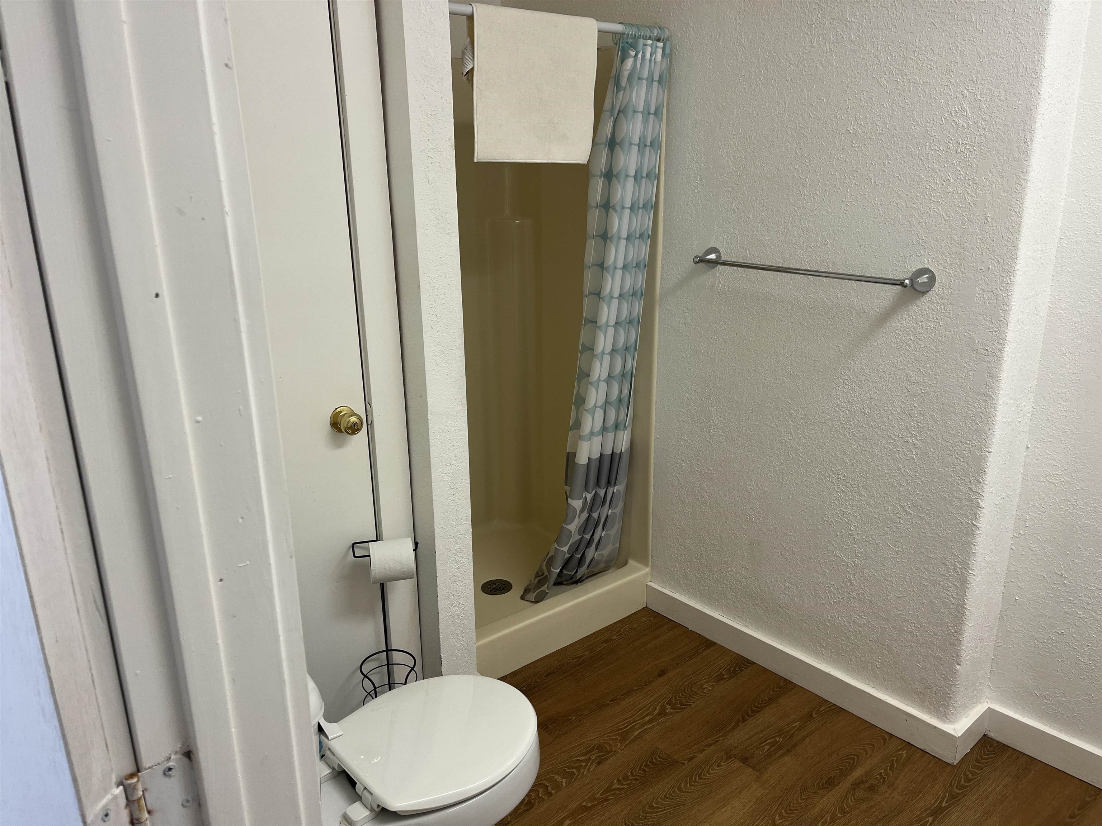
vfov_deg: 53.1
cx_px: 551
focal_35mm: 26
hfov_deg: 67.3
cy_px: 413
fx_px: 828
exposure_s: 1/60
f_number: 1.6
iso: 80
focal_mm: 5.1
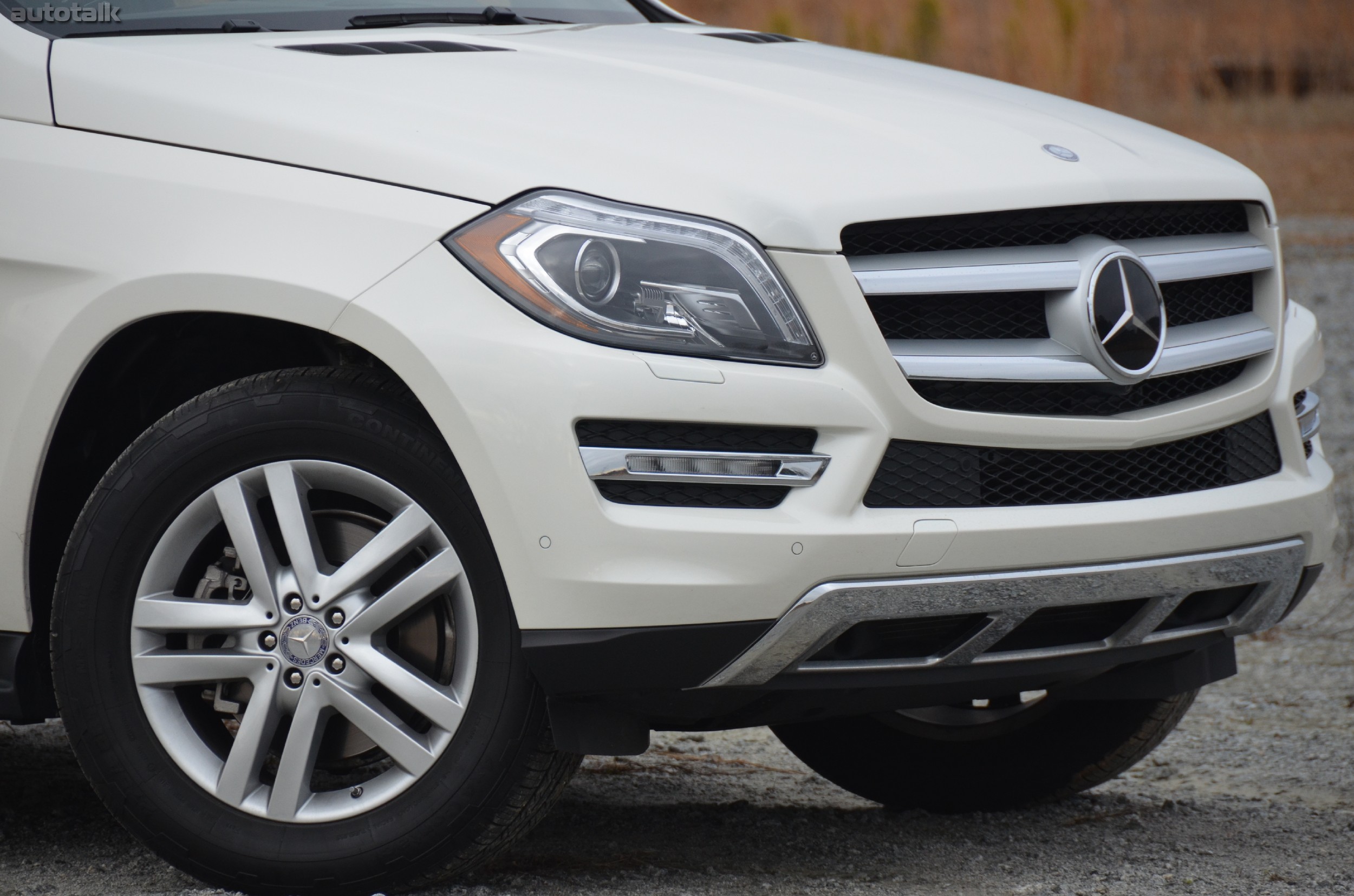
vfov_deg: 4.6
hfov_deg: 6.9
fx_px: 11260
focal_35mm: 300
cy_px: 448
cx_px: 677
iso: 560
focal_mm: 200
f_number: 5.6
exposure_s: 1/1000
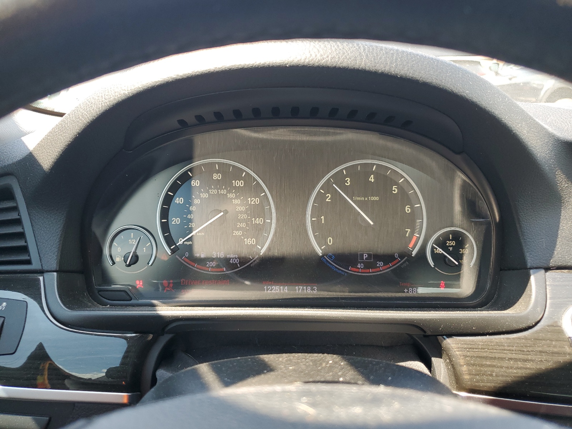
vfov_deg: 53.1
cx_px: 286
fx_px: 430
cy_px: 214
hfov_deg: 67.3
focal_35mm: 26
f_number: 1.5
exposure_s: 1/172
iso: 50
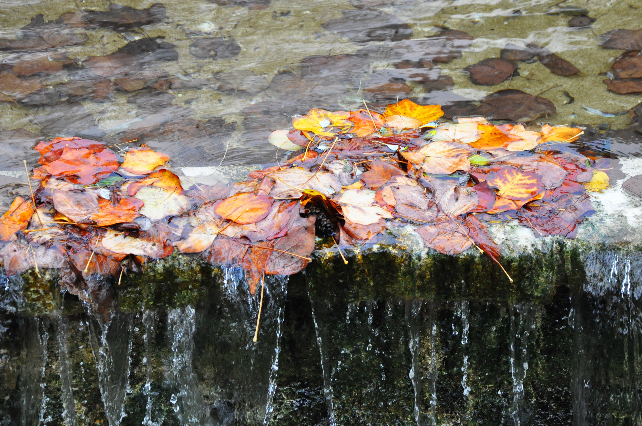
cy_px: 213
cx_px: 321
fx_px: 2805
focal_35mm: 158
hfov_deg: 13.1
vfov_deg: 8.7
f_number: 7.1
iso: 3200
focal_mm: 105
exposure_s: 1/800
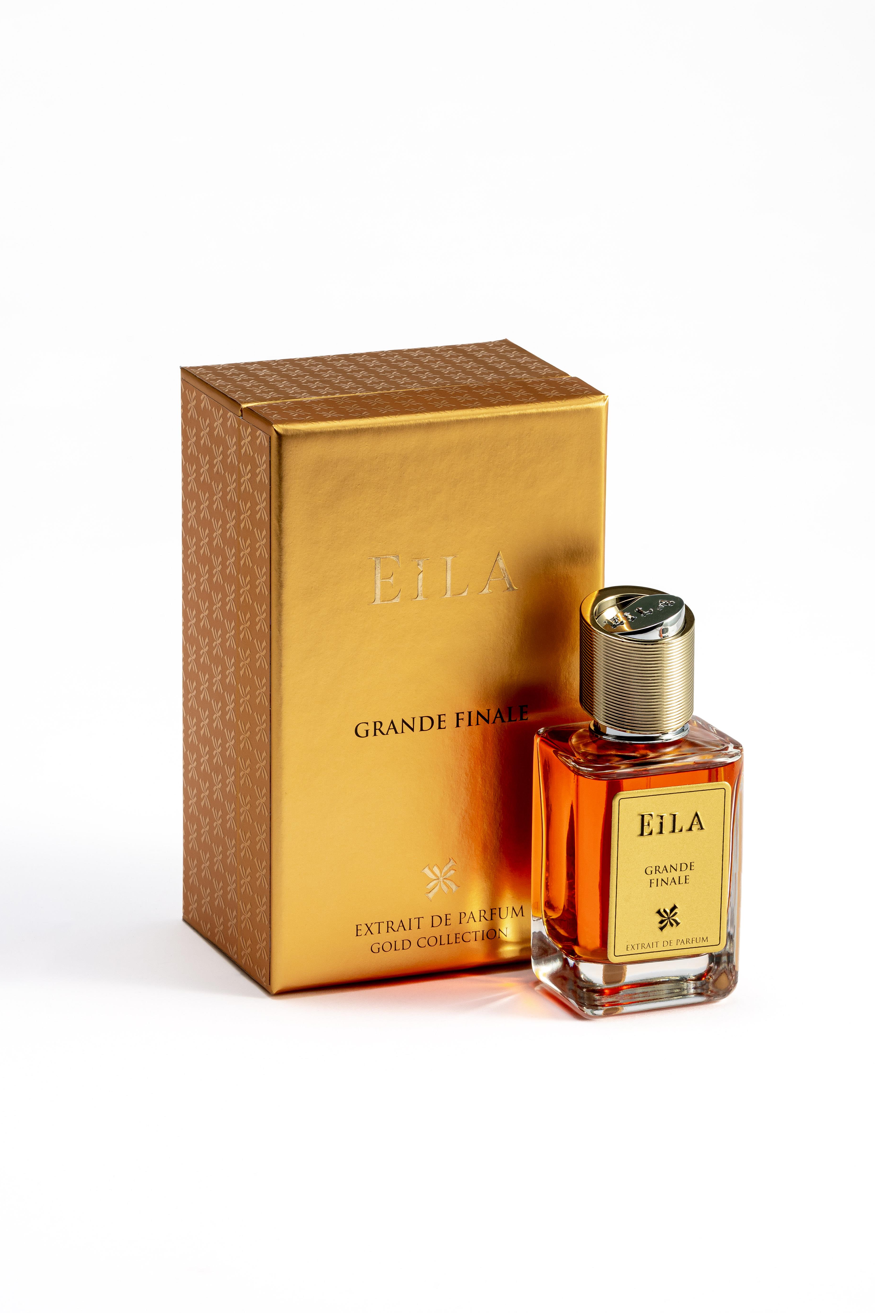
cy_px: 628
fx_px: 7984
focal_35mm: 219
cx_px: 436
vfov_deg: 9.4
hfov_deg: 6.3
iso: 100
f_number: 16
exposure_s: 1/160
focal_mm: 200
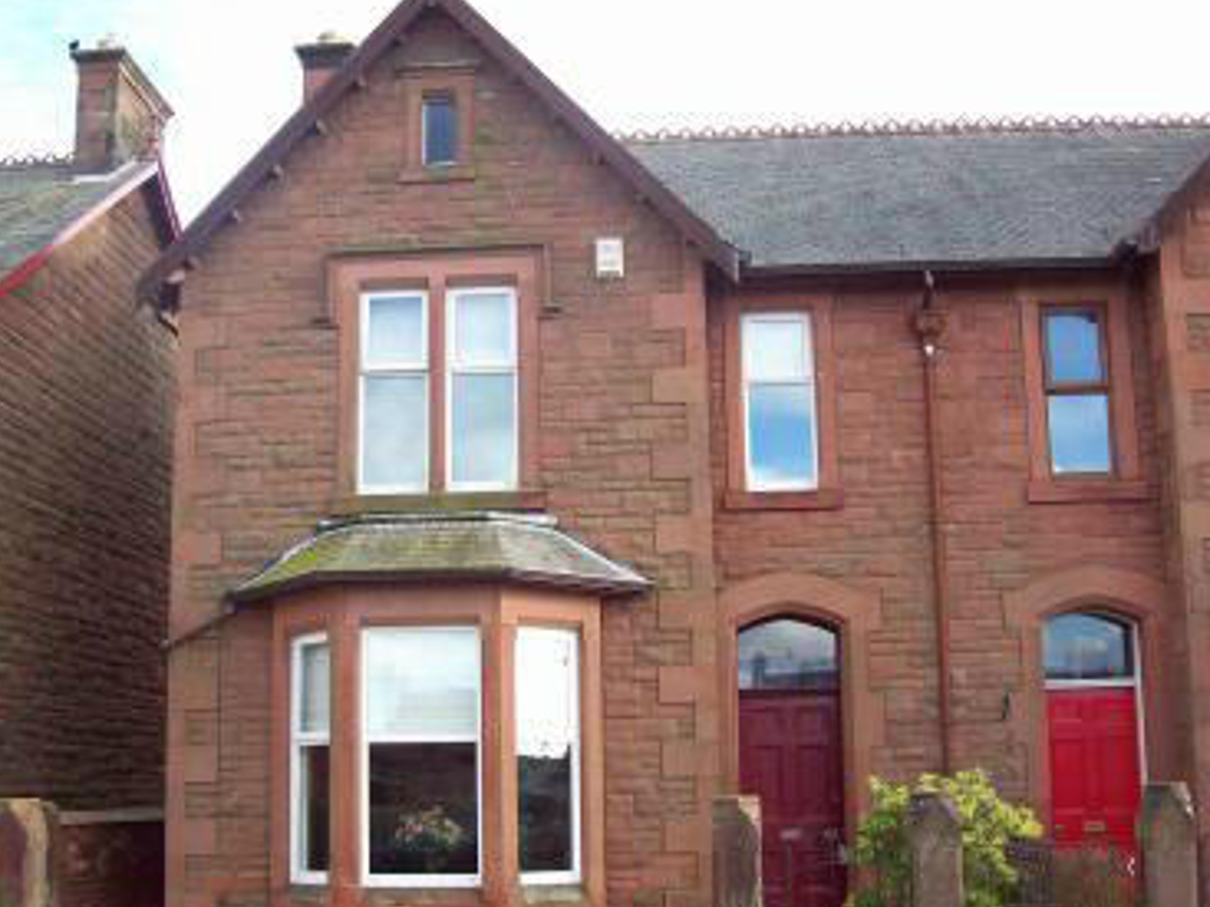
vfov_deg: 32.8
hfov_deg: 42.9
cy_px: 534
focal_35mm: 44
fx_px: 1538
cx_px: 580
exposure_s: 1/657
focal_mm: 6
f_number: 2.7
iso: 200
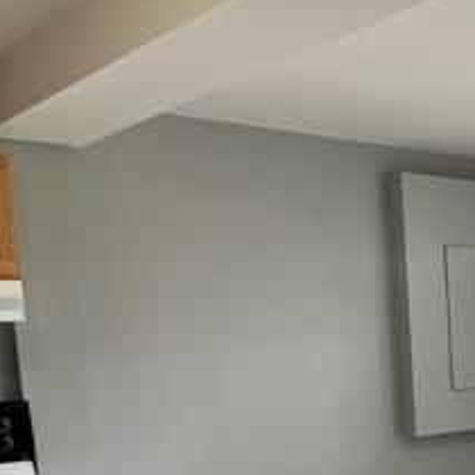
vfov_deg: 28.9
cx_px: 611
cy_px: 461
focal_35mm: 56
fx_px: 869
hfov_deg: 26.2
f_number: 1.8
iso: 50
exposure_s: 1/120
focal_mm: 1.57
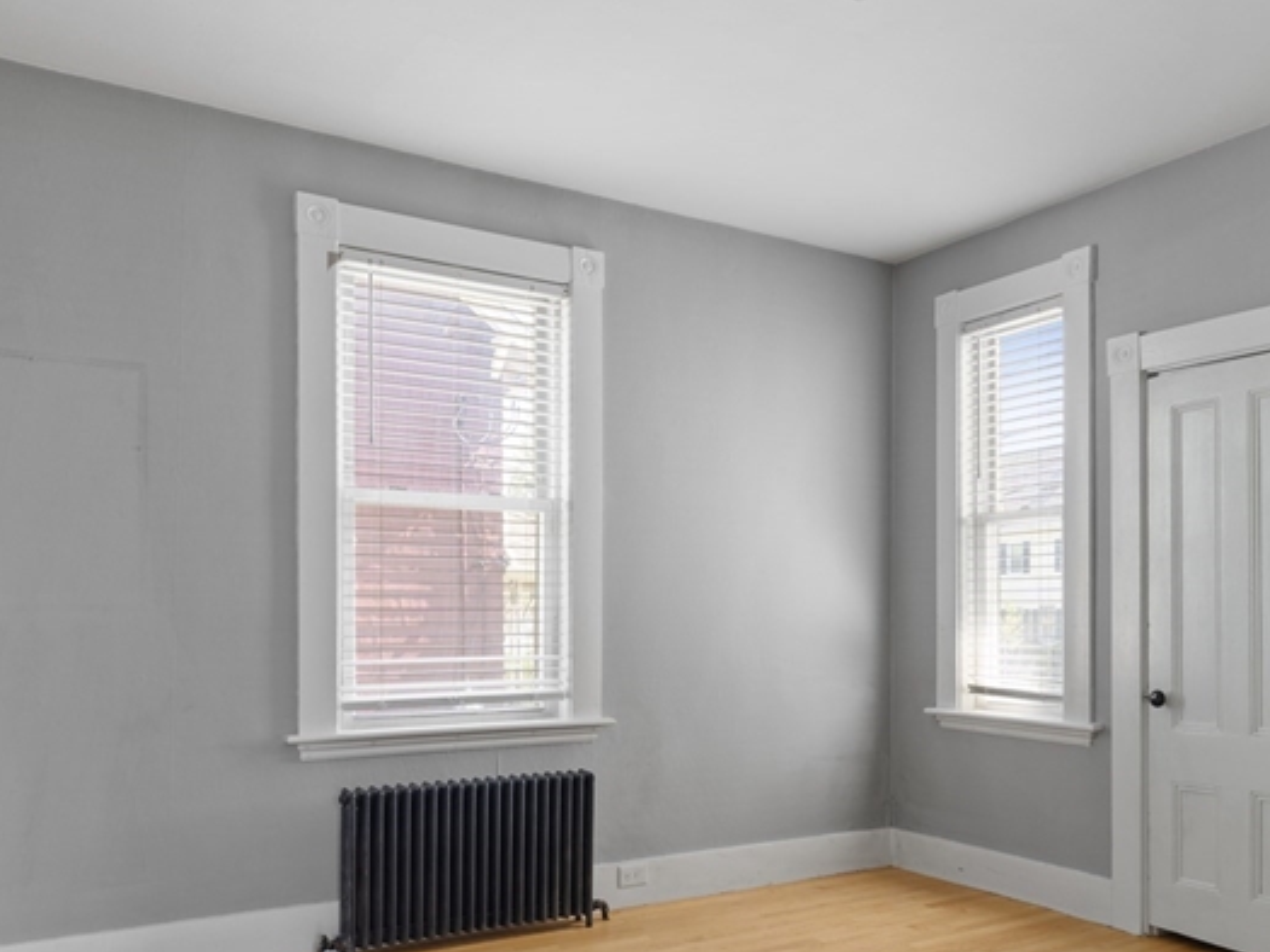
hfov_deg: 59.8
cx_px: 699
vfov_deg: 46.1
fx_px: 1101
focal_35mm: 30
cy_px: 629
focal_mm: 16
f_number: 7.1
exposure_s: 1
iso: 320
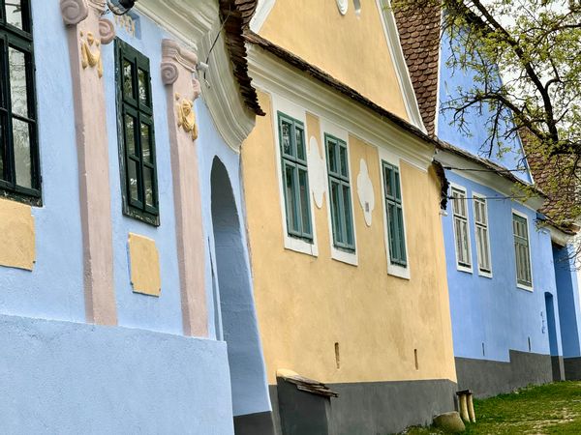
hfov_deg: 16.4
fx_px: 2014
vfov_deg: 12.3
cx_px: 290
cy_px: 218
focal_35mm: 120
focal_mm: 15.7
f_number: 2.8
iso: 50
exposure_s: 1/687
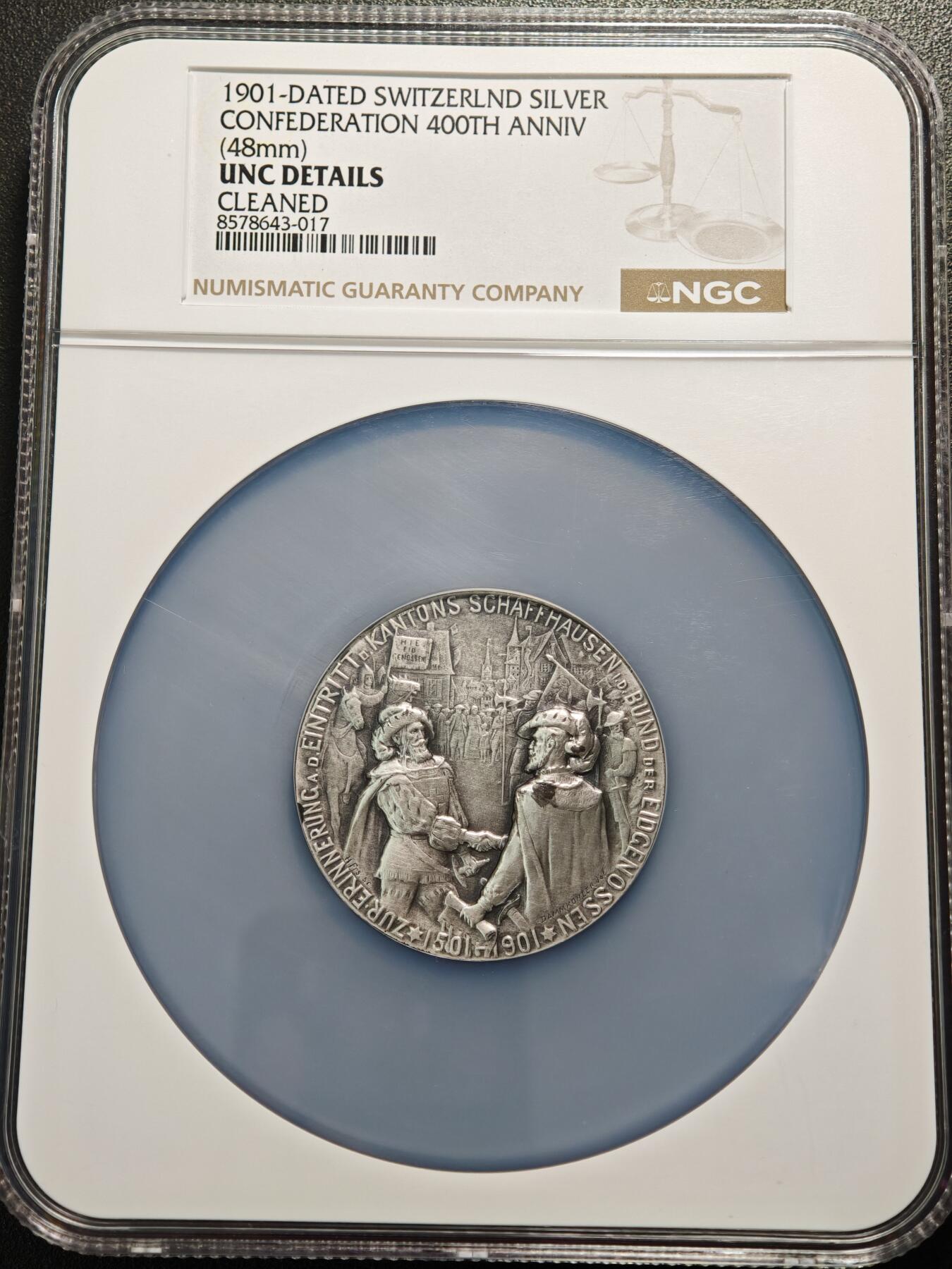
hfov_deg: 24.4
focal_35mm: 60
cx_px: 476
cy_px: 634
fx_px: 2200
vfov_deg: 32.2
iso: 640
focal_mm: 9
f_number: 2
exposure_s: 1/106
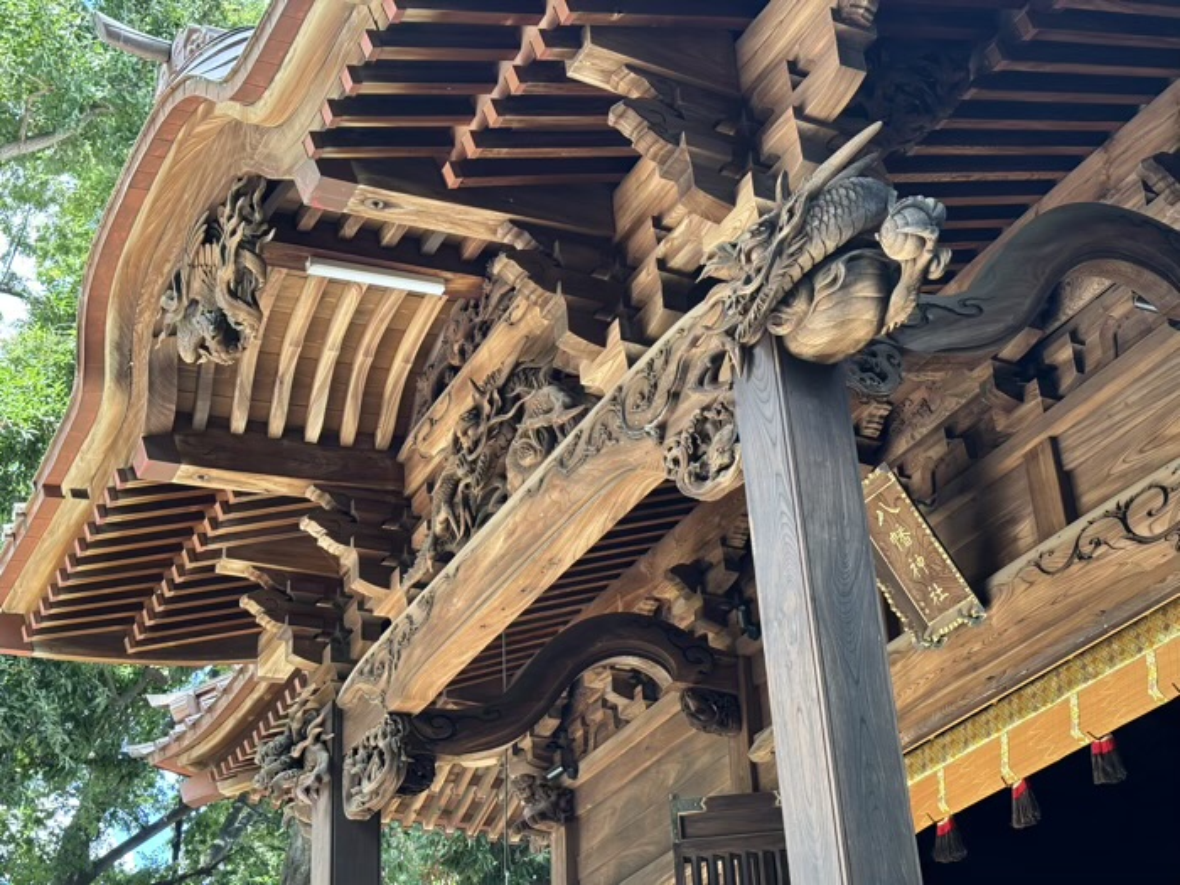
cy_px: 442
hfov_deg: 36.8
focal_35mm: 52
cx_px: 590
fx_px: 1773
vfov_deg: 28.0
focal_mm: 5.96
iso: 50
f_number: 1.6
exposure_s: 1/120
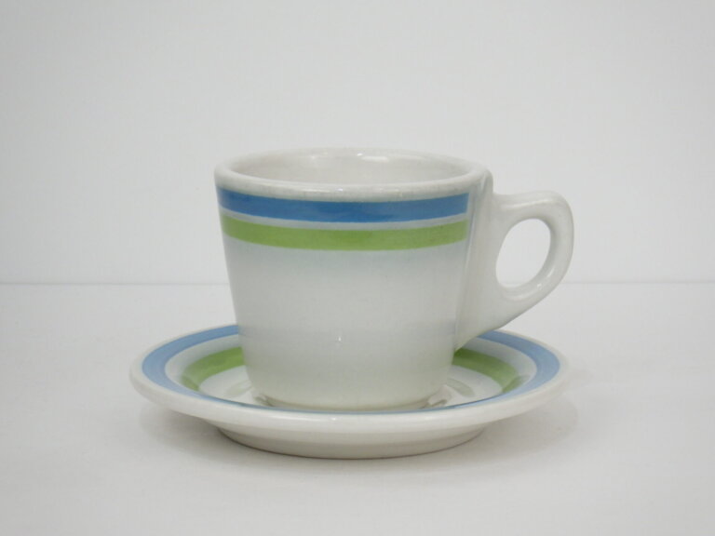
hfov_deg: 17.1
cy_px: 268
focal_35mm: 115
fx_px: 2375
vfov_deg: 12.9
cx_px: 358
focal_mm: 20.6
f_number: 5.2
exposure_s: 1/50
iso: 125
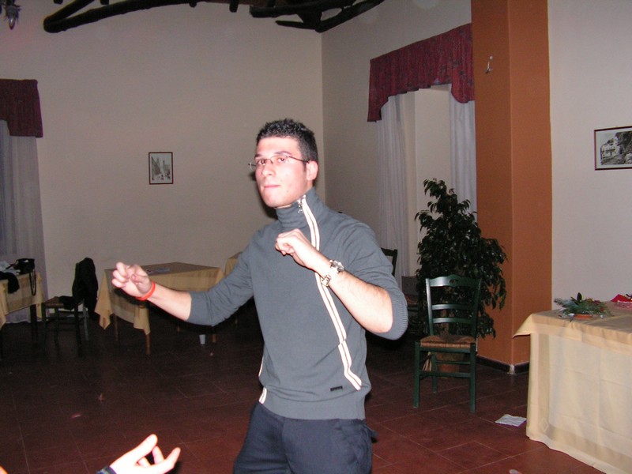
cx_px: 316
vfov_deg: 39.7
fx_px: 657
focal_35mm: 36
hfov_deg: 51.4
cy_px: 237
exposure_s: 1/40
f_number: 3.2
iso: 200
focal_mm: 6
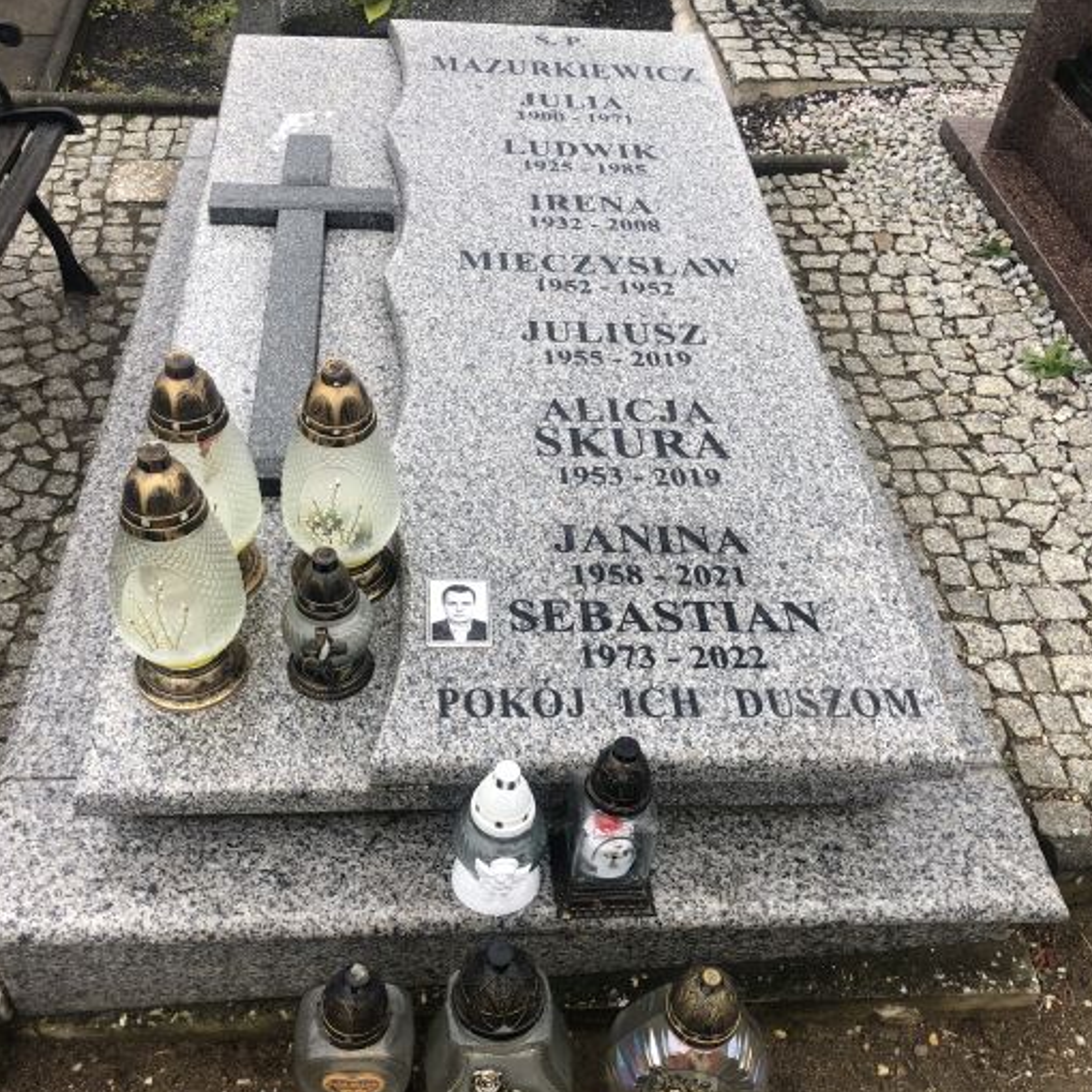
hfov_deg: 48.4
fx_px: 1213
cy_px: 545
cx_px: 527
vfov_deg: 48.5
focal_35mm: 34
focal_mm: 3.99
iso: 20
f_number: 1.8
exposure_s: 1/167
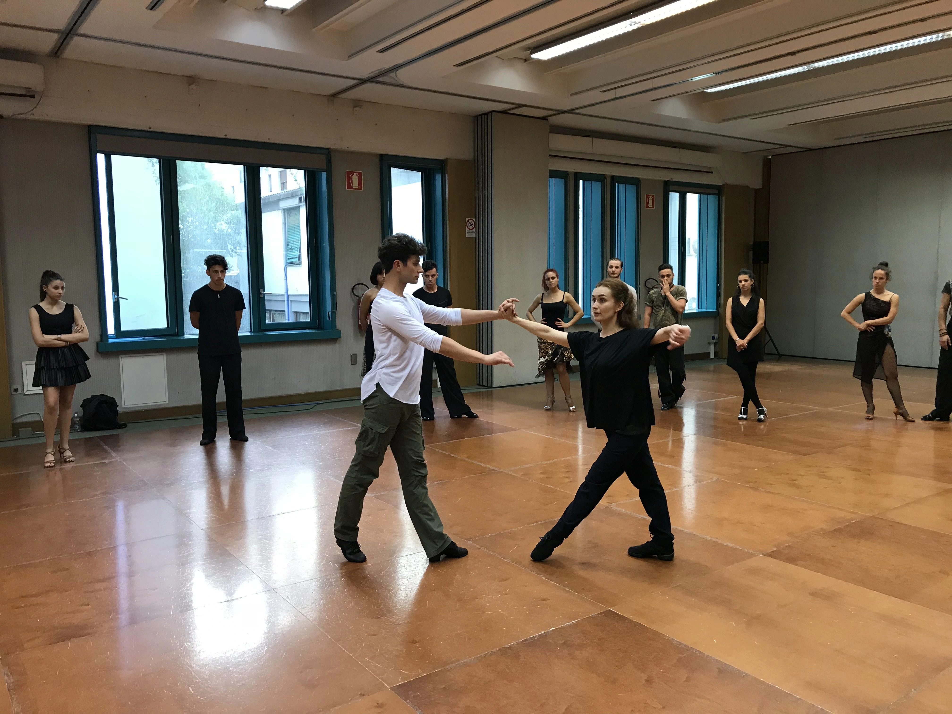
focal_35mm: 28
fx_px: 770
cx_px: 476
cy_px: 357
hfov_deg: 63.4
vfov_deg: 49.7
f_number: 1.8
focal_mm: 3.99
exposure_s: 1/25
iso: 40
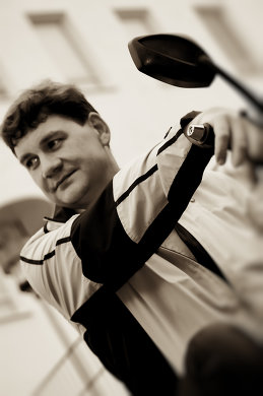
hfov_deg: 13.0
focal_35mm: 105
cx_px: 132
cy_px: 198
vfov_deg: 19.5
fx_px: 1154
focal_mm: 70
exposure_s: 1/160
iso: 100
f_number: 4.5
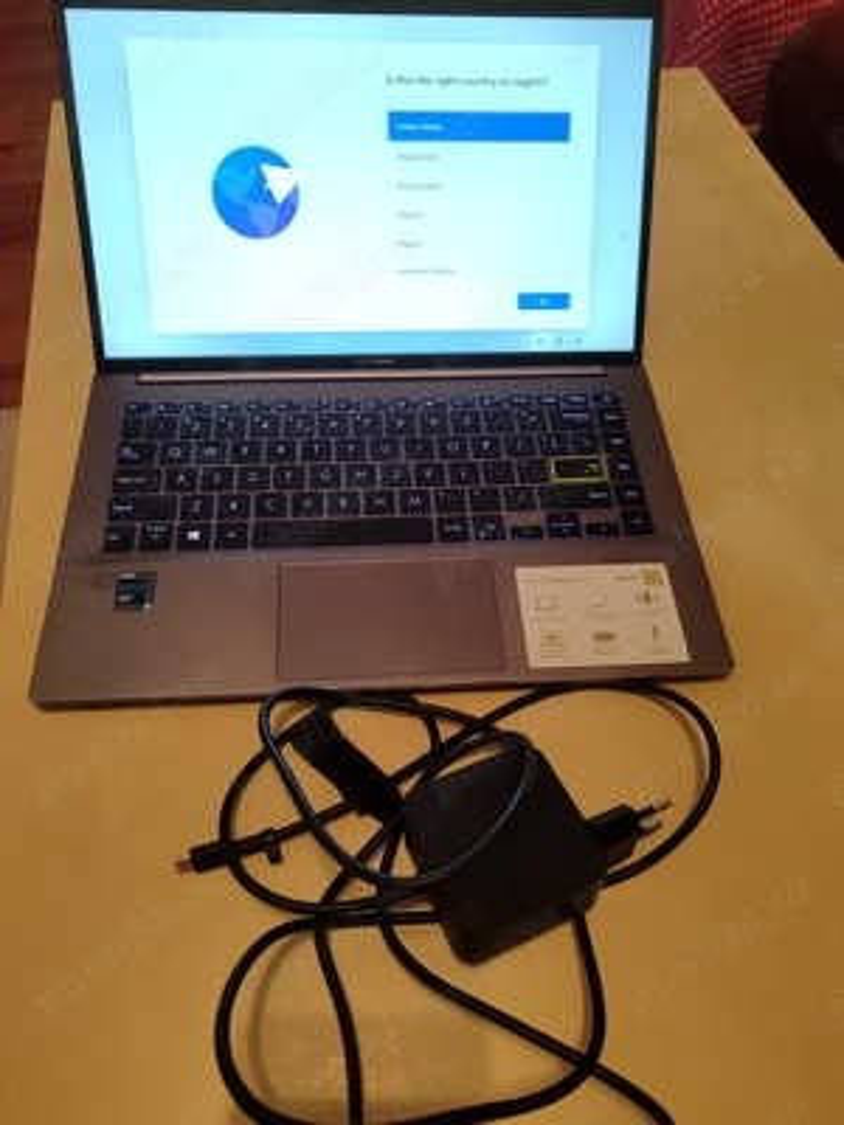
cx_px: 422
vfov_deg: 69.4
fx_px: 813
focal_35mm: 25
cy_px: 562
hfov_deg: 54.9
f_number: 1.89
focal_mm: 5.95
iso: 177
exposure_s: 1/33
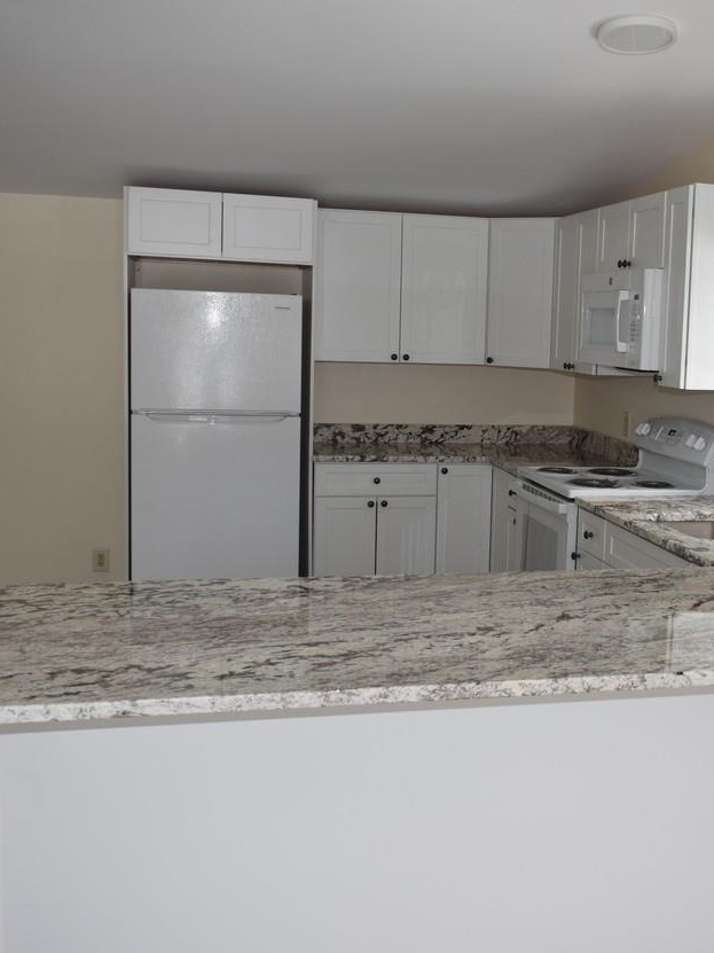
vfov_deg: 46.8
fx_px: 1100
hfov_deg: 35.3
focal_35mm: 40
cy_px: 471
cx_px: 518
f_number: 5.6
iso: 560
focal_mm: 18
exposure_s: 1/125
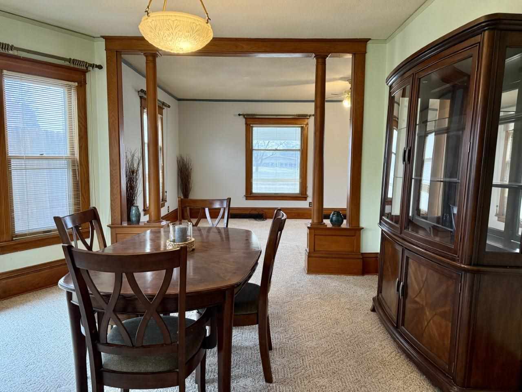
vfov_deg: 56.8
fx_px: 362
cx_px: 261
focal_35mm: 24
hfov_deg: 71.6
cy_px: 196
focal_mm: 6.76
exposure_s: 1/60
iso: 320
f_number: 1.78
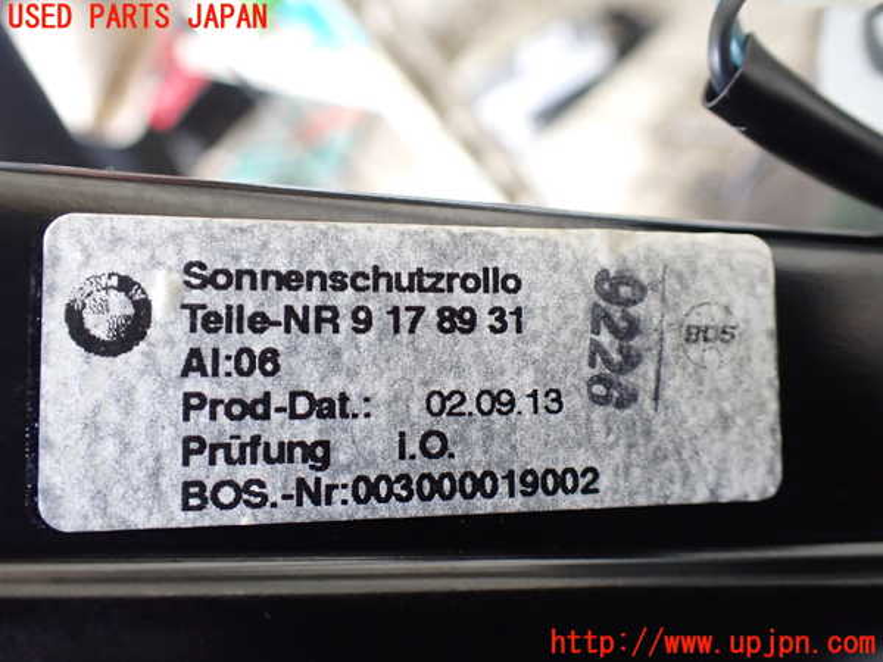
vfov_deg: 46.8
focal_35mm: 30
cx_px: 442
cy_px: 331
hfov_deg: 60.0
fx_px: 765
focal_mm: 5.4
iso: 500
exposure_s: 1/125
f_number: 2.3
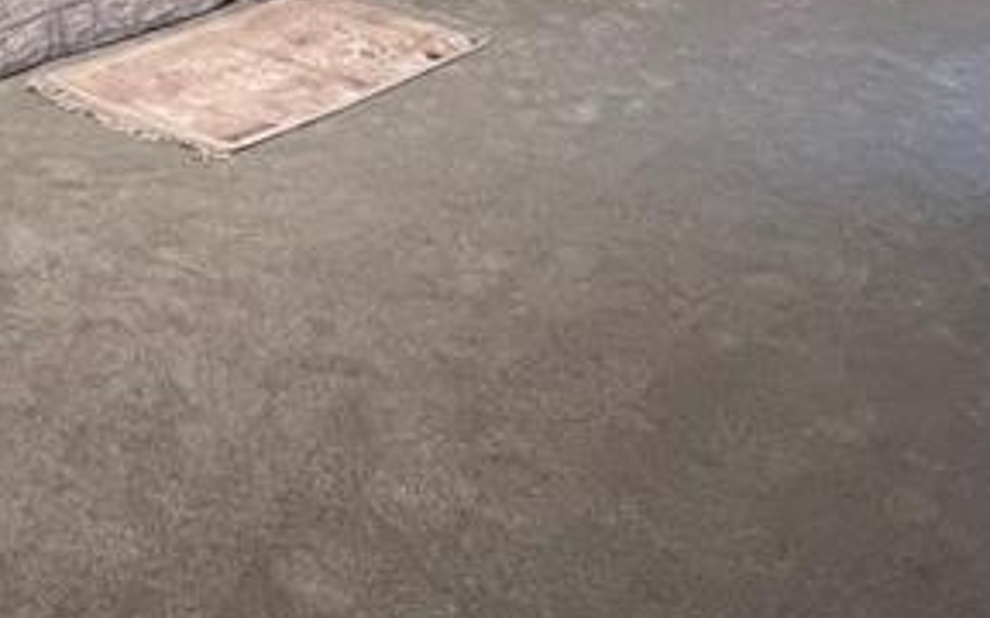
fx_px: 1322
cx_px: 261
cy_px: -326
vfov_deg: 21.7
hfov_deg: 40.0
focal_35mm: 49
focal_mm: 1.57
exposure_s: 1/60
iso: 200
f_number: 1.8
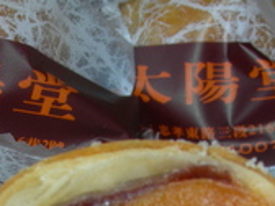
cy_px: 298
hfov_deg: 17.3
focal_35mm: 113
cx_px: 79
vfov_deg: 12.5
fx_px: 898
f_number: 4.8
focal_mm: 7.8
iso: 50
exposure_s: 1/60.1
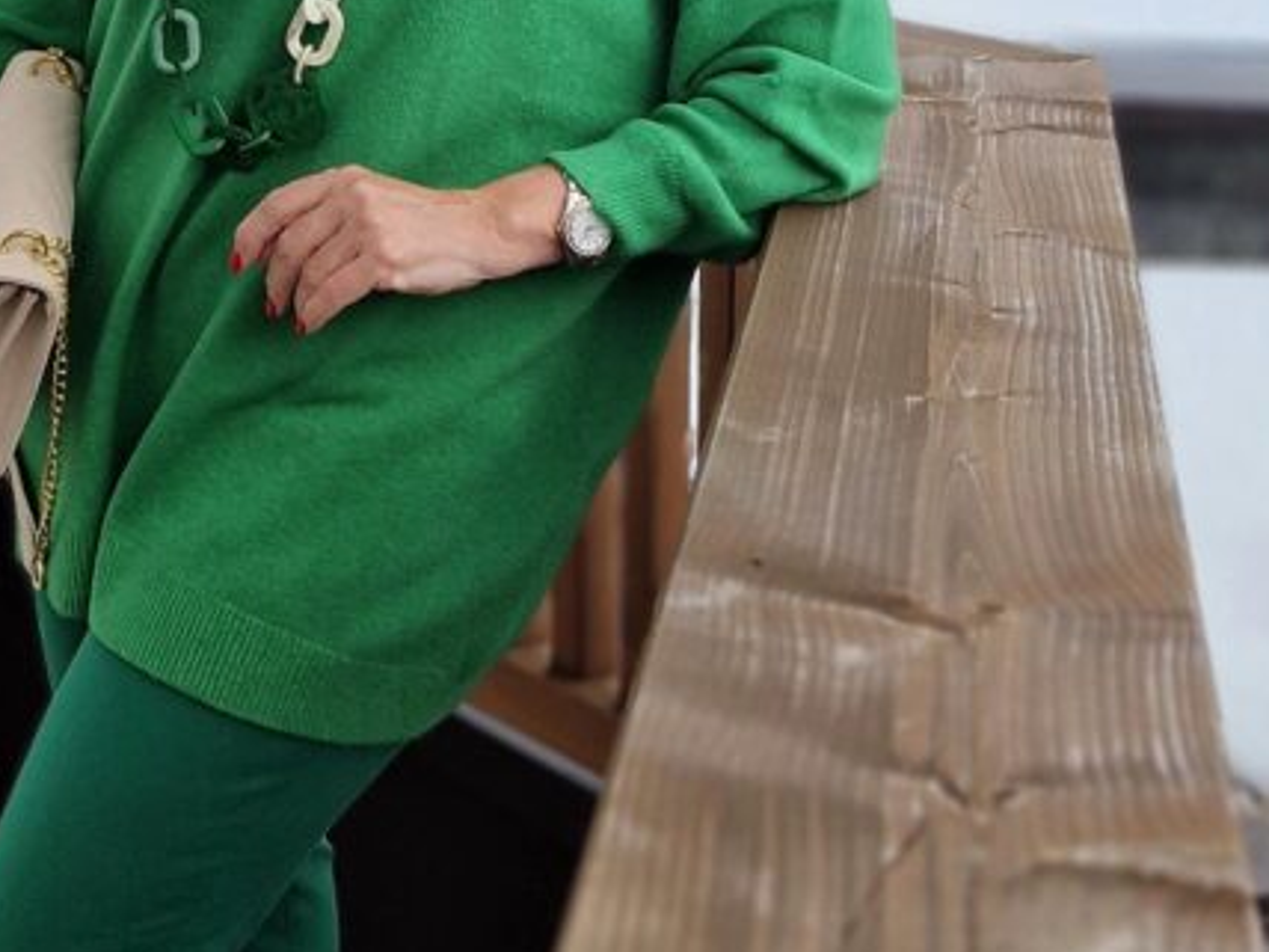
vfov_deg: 26.0
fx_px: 2016
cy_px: 163
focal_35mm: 55
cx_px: 546
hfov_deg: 34.9
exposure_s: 1/167
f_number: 1.8
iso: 50
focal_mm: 5.4
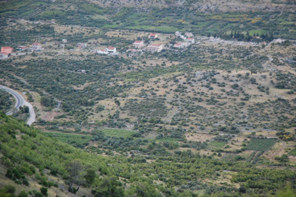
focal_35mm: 105
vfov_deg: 13.0
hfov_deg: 19.5
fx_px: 863
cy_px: 98
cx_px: 148
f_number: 4.5
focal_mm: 70
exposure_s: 1/125
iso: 560
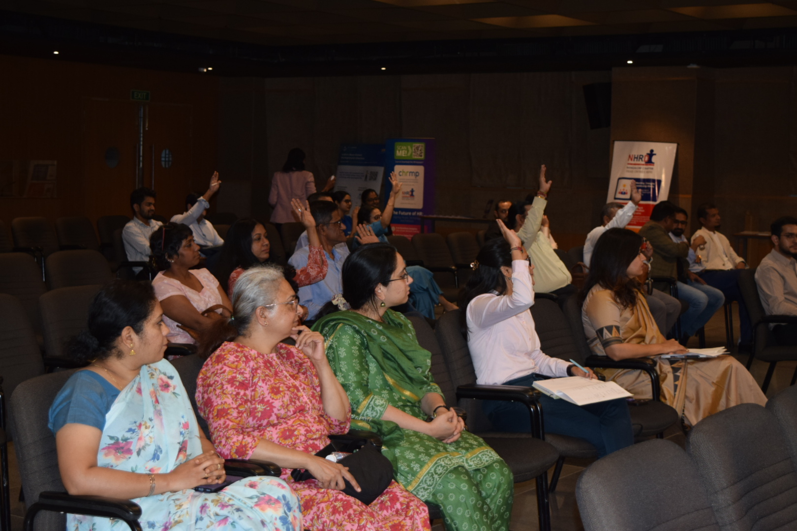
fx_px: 1328
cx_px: 398
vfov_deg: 22.6
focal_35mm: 60
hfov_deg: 33.4
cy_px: 266
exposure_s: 1/60
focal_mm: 40
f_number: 5
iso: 800
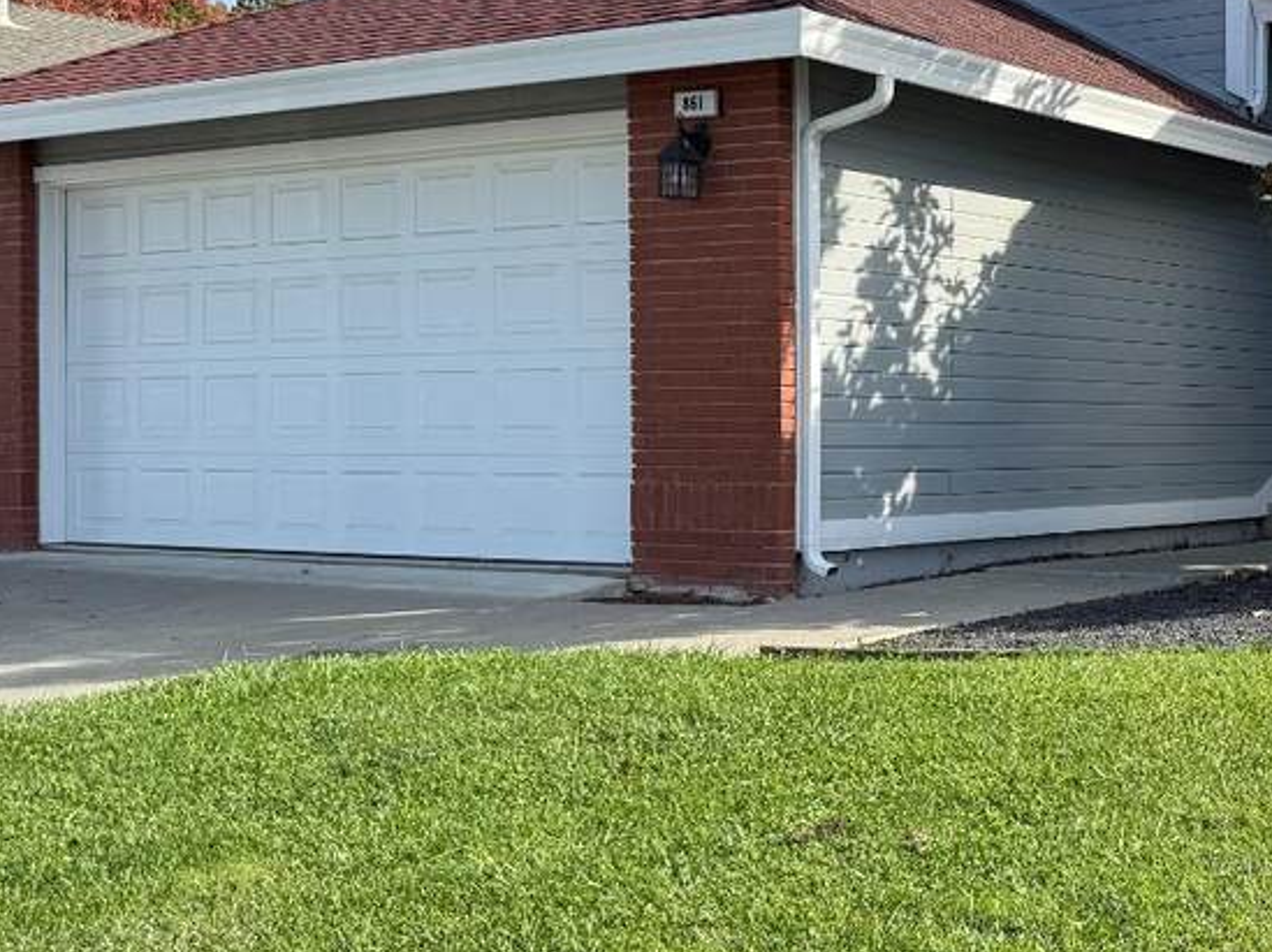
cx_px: 1253
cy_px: 419
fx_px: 2056
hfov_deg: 31.9
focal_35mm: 56
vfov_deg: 26.1
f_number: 1.78
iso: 80
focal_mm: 6.76
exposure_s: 1/2053
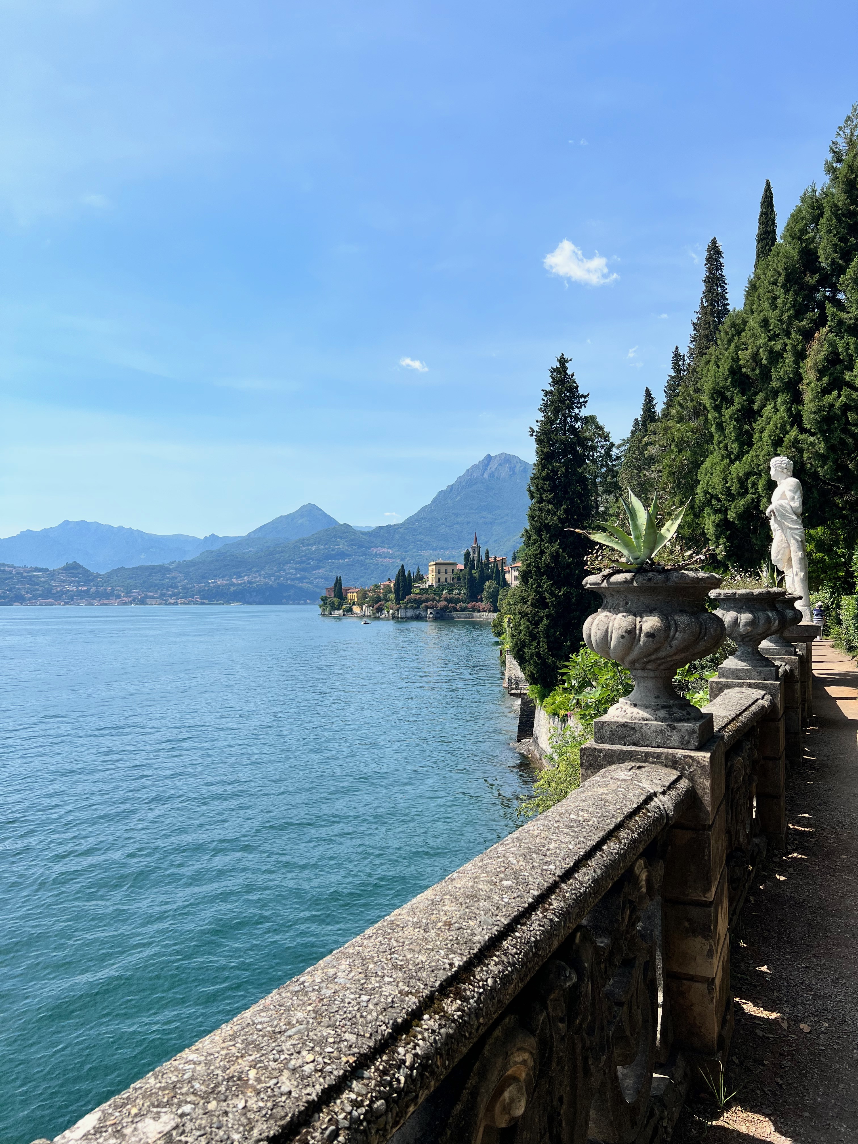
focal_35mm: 26
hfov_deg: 53.1
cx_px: 429
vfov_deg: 67.3
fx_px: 859
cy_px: 572
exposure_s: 1/4831
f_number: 1.5
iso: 50
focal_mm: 5.7
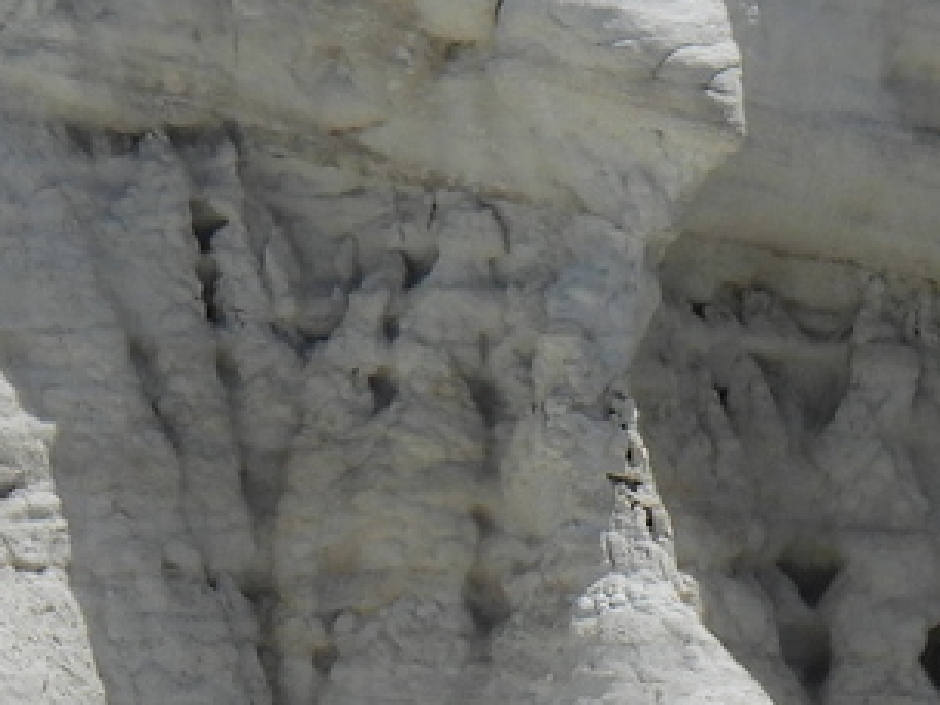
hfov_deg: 0.7
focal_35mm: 2735
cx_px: 1478
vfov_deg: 0.5
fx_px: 74269
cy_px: 591
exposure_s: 1/800
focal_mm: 116
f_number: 5.6
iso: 100
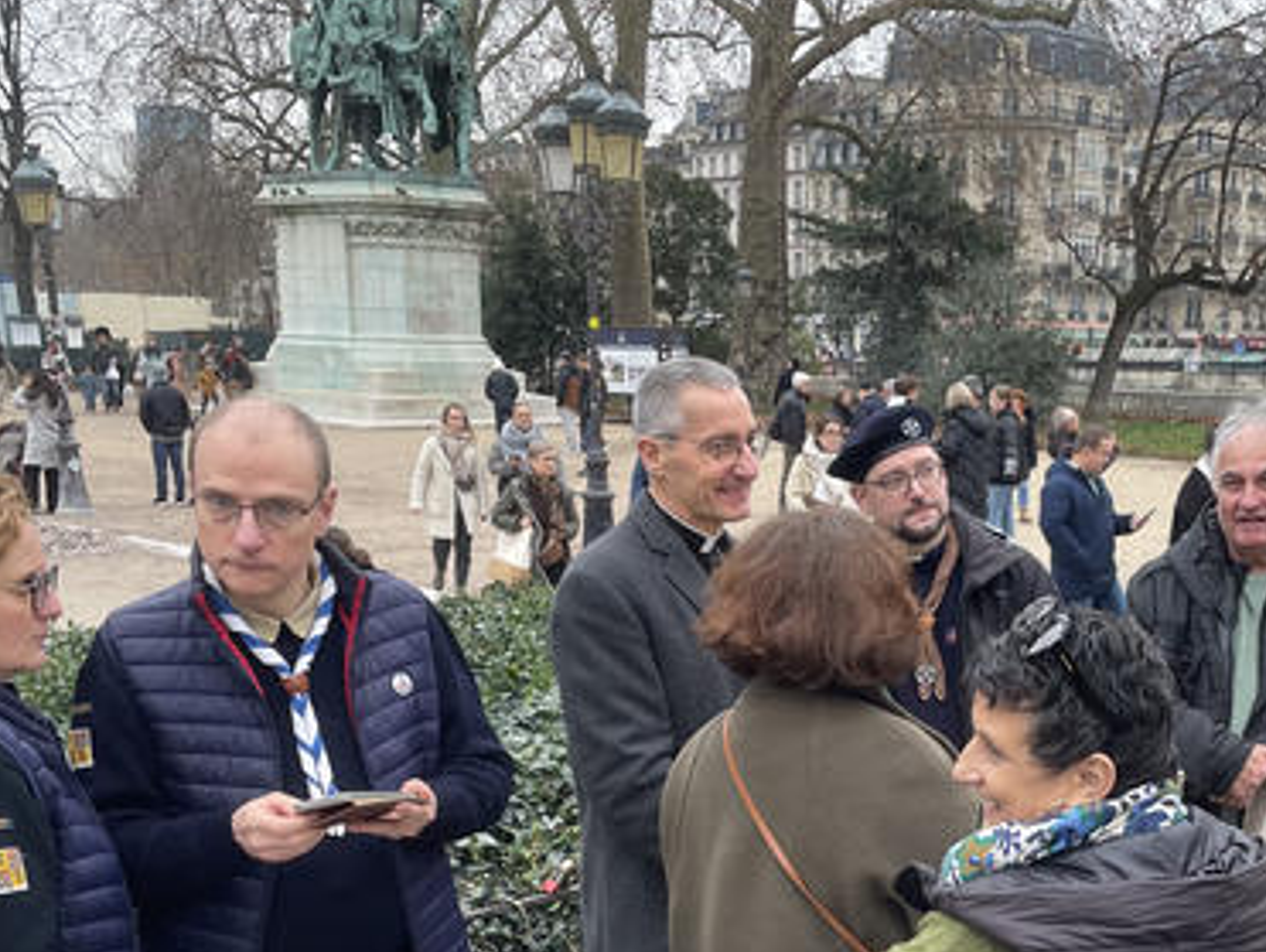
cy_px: 766
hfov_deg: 38.0
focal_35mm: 49
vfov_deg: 29.0
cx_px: 935
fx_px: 1794
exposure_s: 1/121
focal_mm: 4.2
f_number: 1.6
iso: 50
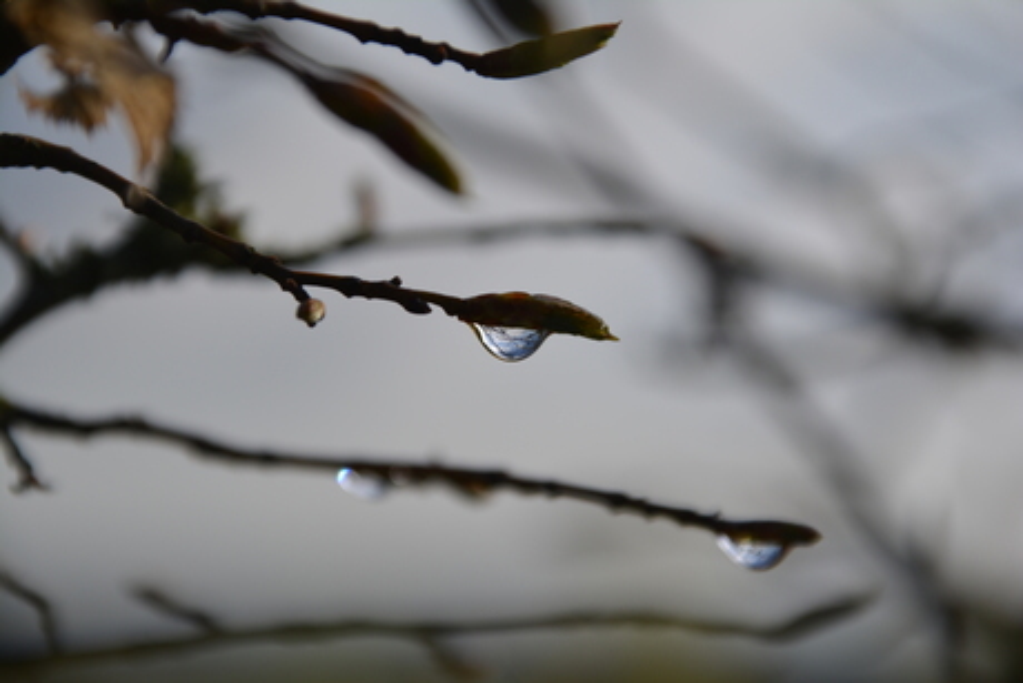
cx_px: 512
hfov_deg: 6.9
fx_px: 8527
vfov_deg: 4.6
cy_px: 342
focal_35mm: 300
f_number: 8
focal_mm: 200
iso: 100
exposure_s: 1/160
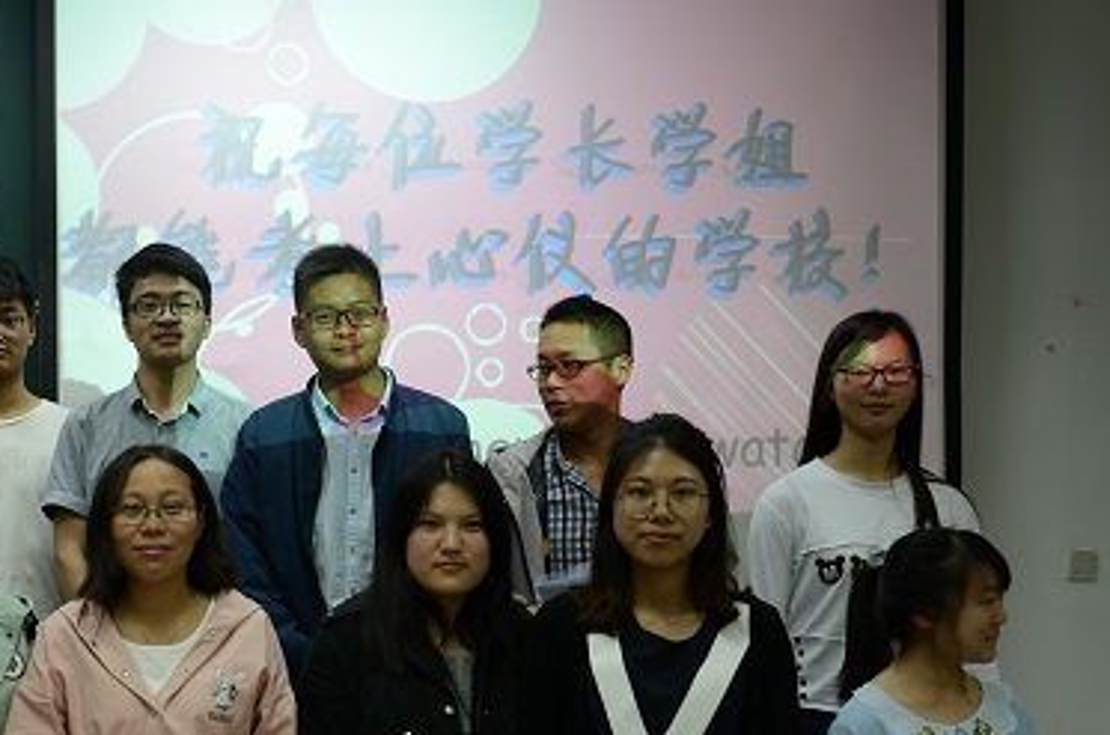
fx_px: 1446
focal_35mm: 47
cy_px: 616
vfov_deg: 27.8
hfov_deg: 40.4
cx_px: 232
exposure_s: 1/10
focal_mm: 18
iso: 100
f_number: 4
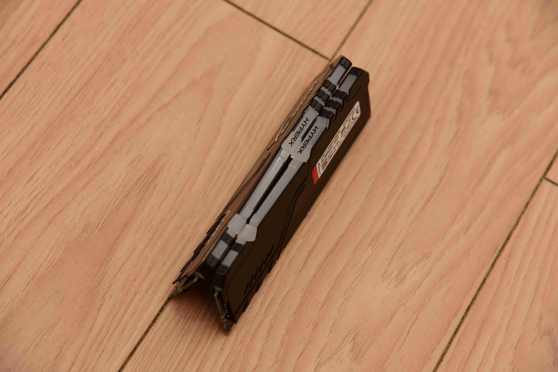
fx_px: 1860
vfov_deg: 11.4
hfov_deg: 17.1
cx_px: 279
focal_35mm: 120
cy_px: 186
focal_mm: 120
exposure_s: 1/60
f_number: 5.6
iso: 1600
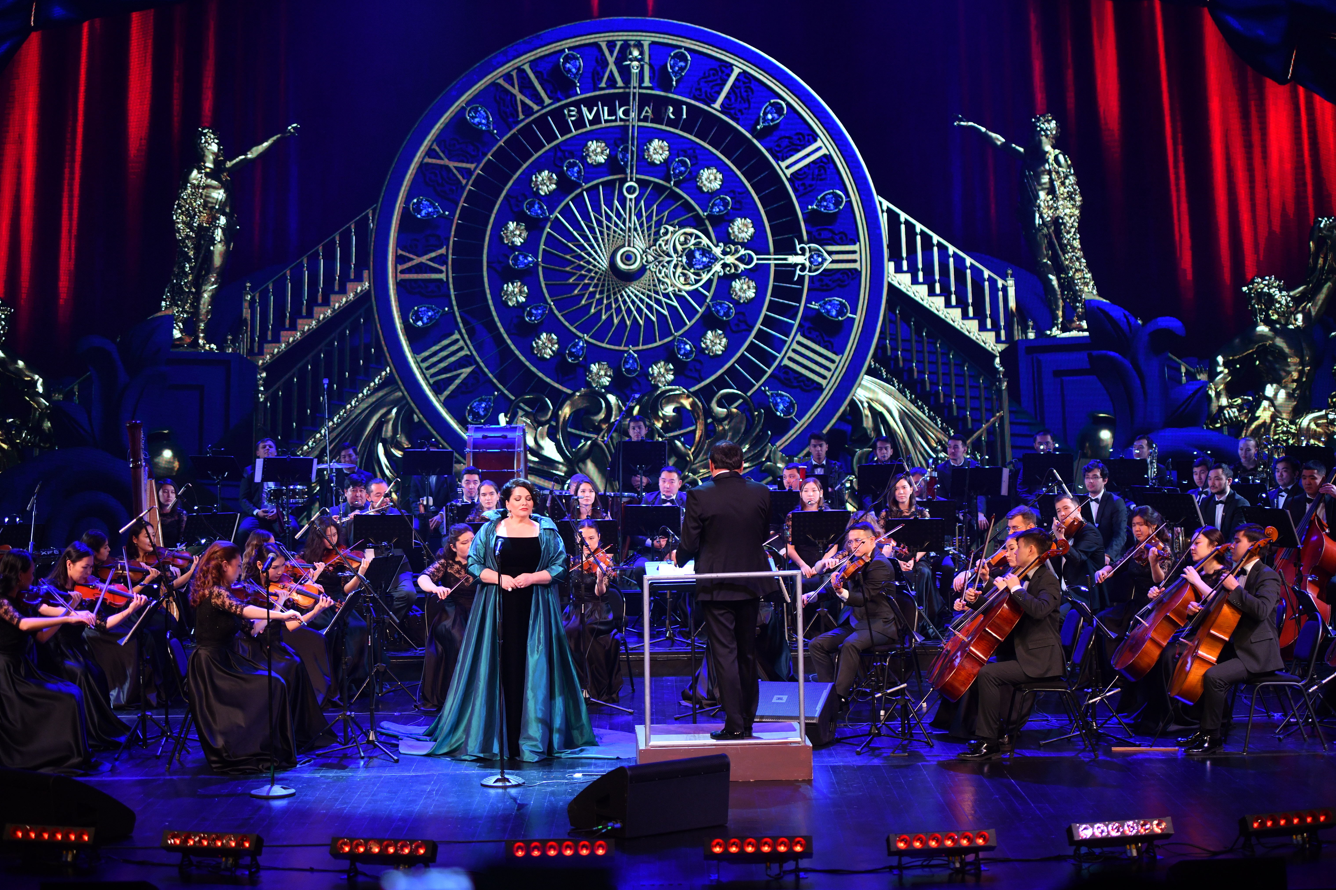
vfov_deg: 19.2
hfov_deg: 28.5
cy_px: 443
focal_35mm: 71
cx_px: 675
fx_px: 2635
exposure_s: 1/80
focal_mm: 70
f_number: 2.8
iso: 800
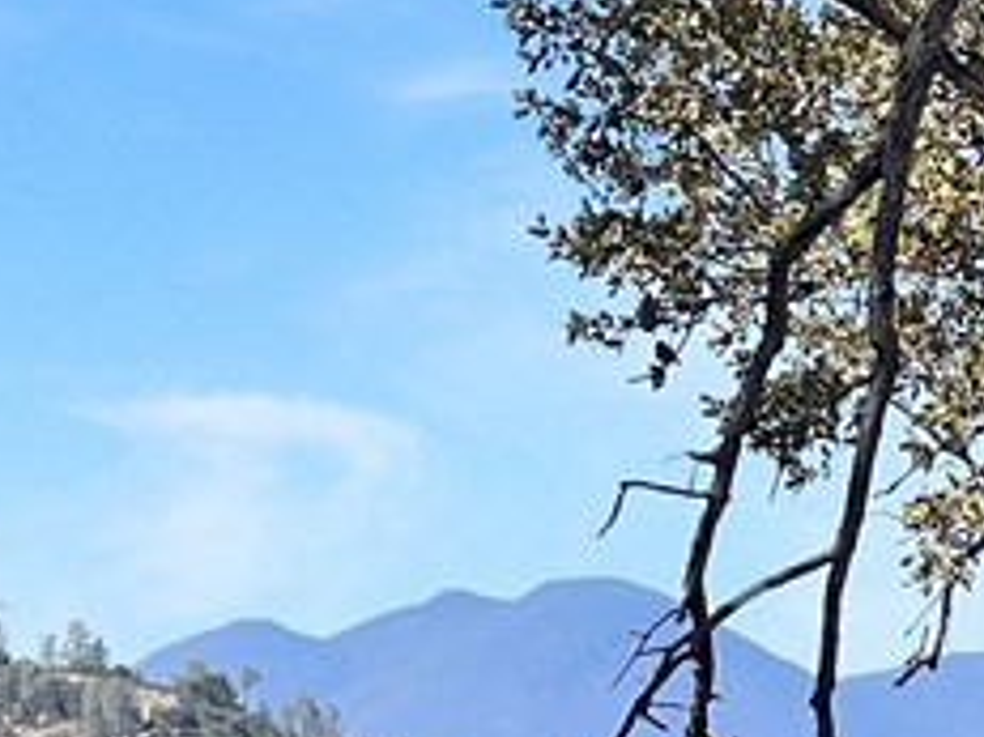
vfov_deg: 4.3
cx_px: 477
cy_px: 903
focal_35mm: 341
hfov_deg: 5.8
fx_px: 9688
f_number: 2.8
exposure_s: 1/492
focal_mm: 9
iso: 32
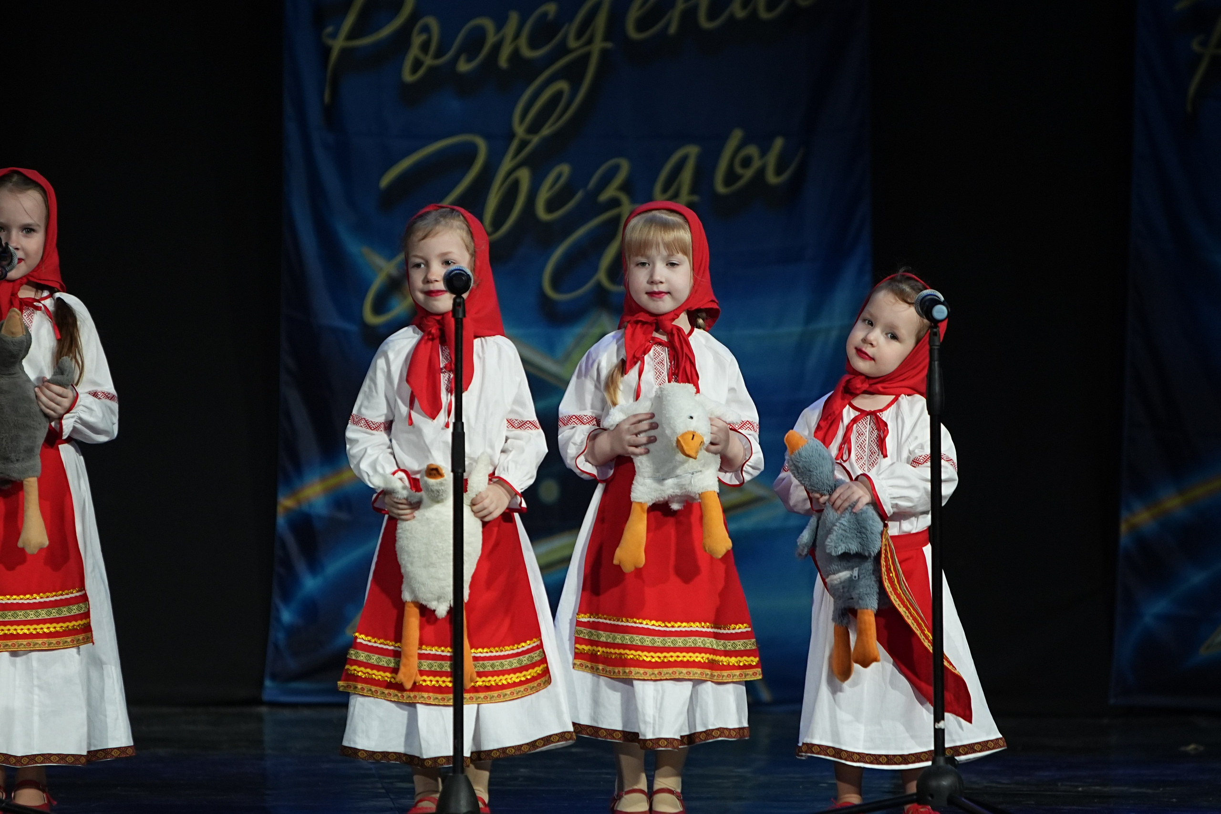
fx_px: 9395
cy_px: 407
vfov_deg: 5.0
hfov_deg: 7.4
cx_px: 610
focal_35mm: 277
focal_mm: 185
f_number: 2.8
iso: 1000
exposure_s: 1/320
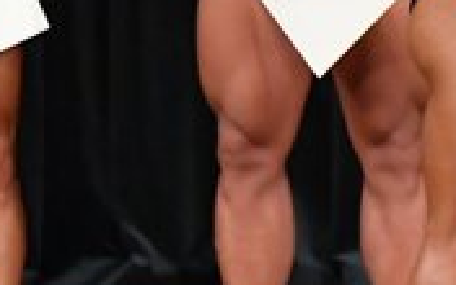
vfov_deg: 1.2
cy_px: -18
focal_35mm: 1078
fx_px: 13397
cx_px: 924
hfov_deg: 1.9
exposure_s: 1/400
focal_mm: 160
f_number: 5.6
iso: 5000
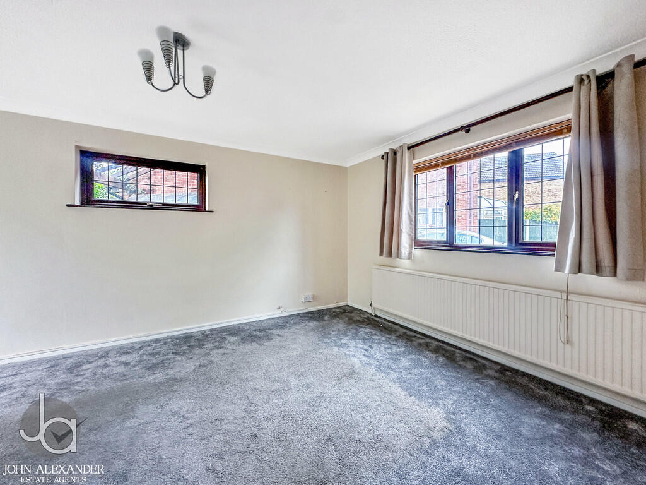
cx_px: 323
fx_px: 261
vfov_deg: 85.7
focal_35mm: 14
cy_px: 242
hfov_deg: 102.1
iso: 200
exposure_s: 1/100
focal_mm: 2.22
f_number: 2.2
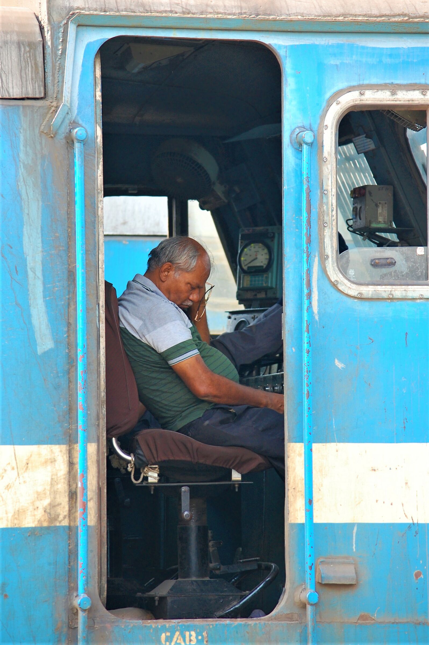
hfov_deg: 7.3
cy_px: 322
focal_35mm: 188
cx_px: 214
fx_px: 3357
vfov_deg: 11.0
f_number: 4.8
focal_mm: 125
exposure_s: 1/200
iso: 400
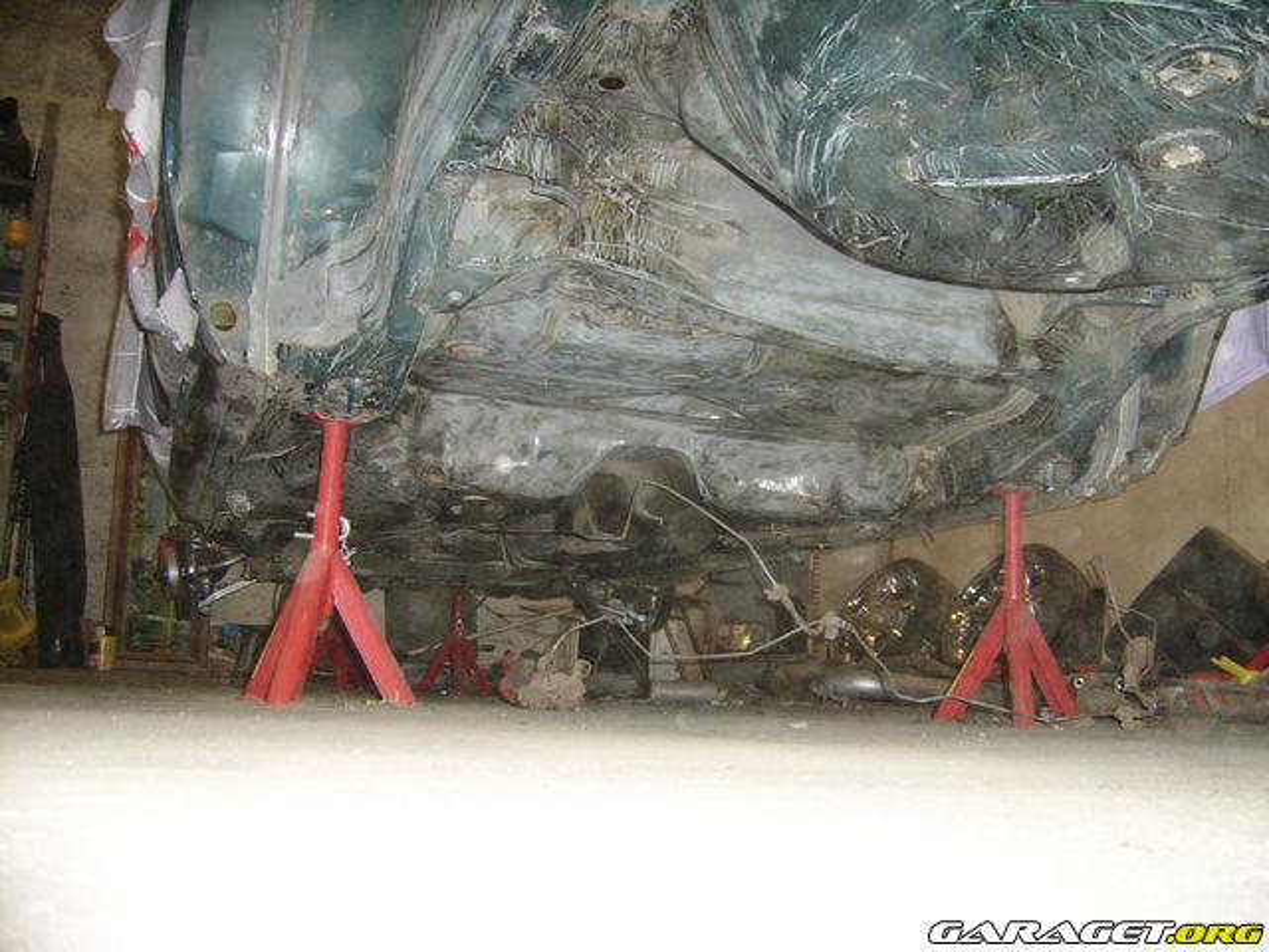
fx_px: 1283
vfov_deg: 40.7
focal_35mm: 35
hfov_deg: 52.6
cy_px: 476
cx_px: 634
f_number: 2.8
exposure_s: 1/30
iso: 218
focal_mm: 5.95
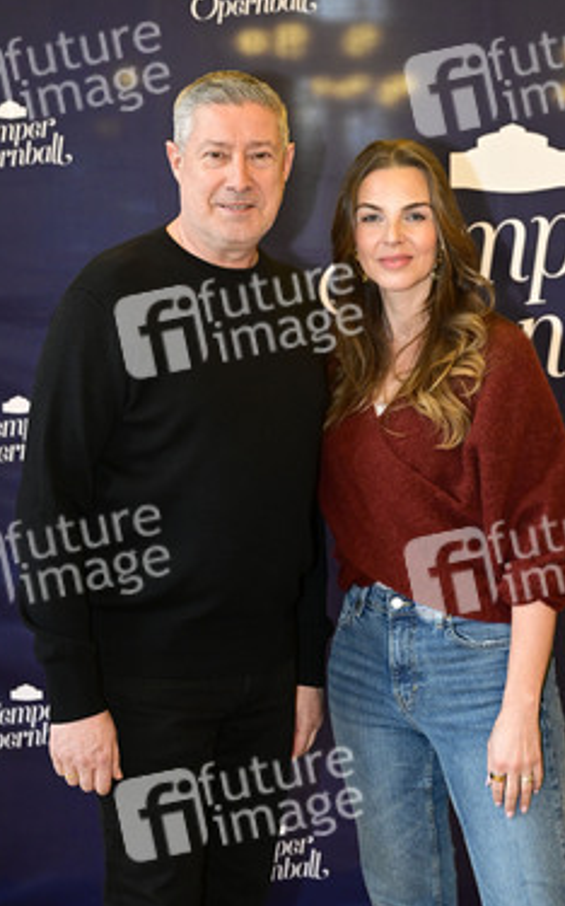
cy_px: 442
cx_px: 309
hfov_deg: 20.9
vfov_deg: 33.0
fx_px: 1529
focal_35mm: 62
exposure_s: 1/200
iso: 3200
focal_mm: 57
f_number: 4.5
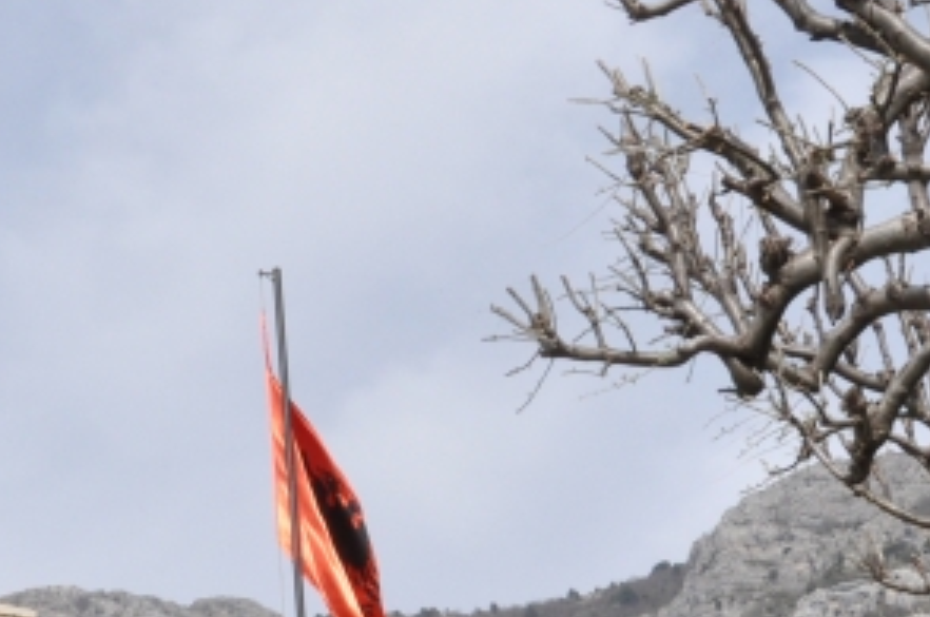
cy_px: 560
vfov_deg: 14.3
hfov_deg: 21.2
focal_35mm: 94
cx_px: 82
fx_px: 2424
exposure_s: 1/500
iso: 640
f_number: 16
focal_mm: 18
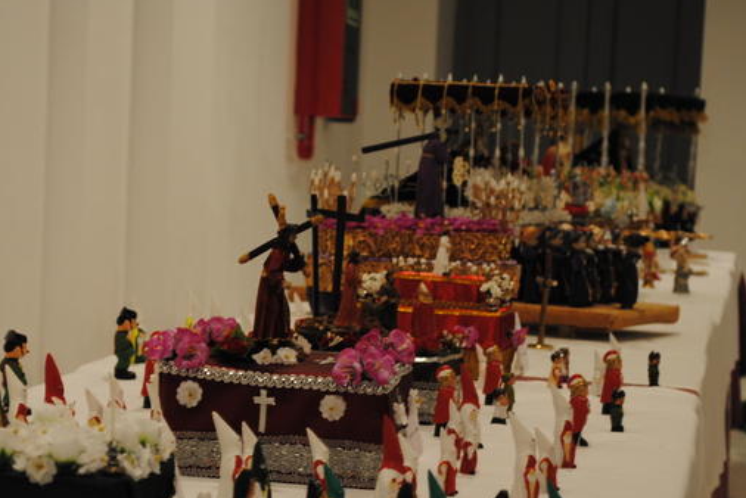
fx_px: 2094
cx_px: 293
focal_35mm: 101
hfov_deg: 20.2
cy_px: 295
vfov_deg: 13.6
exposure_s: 1/30
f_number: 5.6
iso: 450
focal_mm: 52
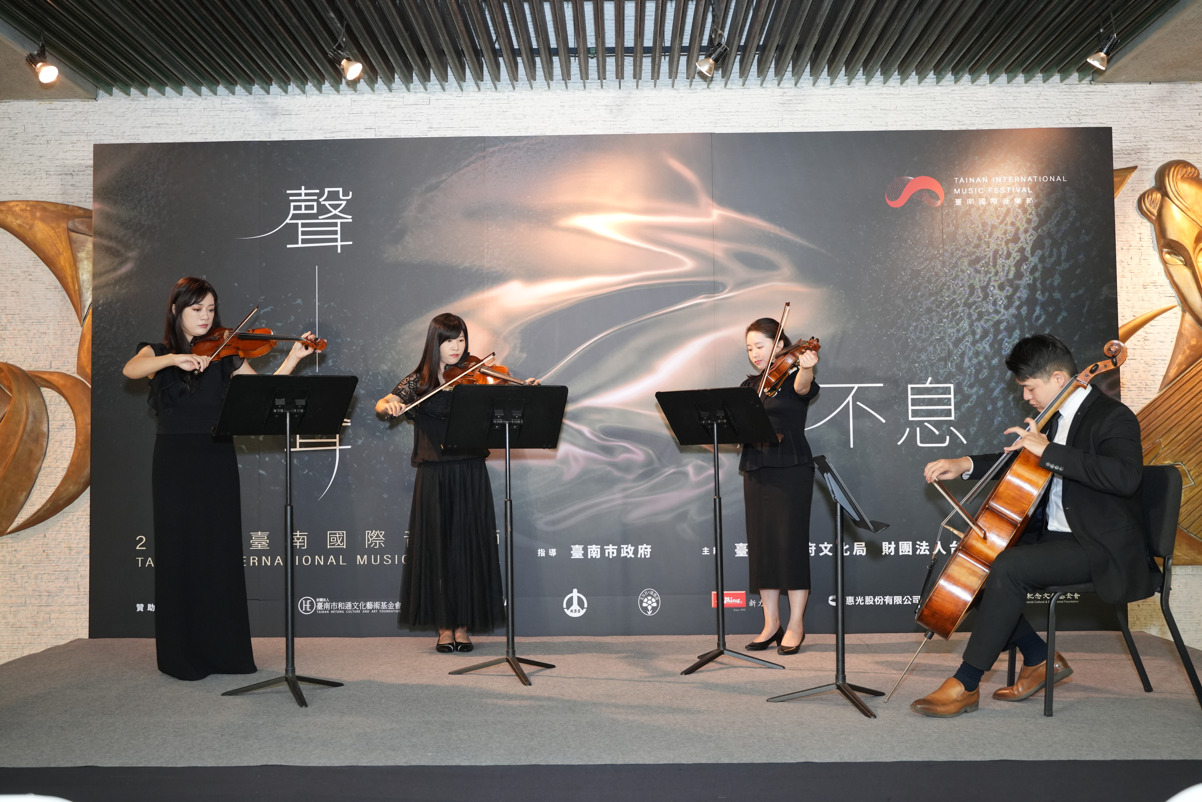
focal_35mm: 37
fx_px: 1235
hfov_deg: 51.9
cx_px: 601
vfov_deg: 35.9
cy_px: 401
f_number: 3.5
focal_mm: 37
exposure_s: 1/200
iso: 1600
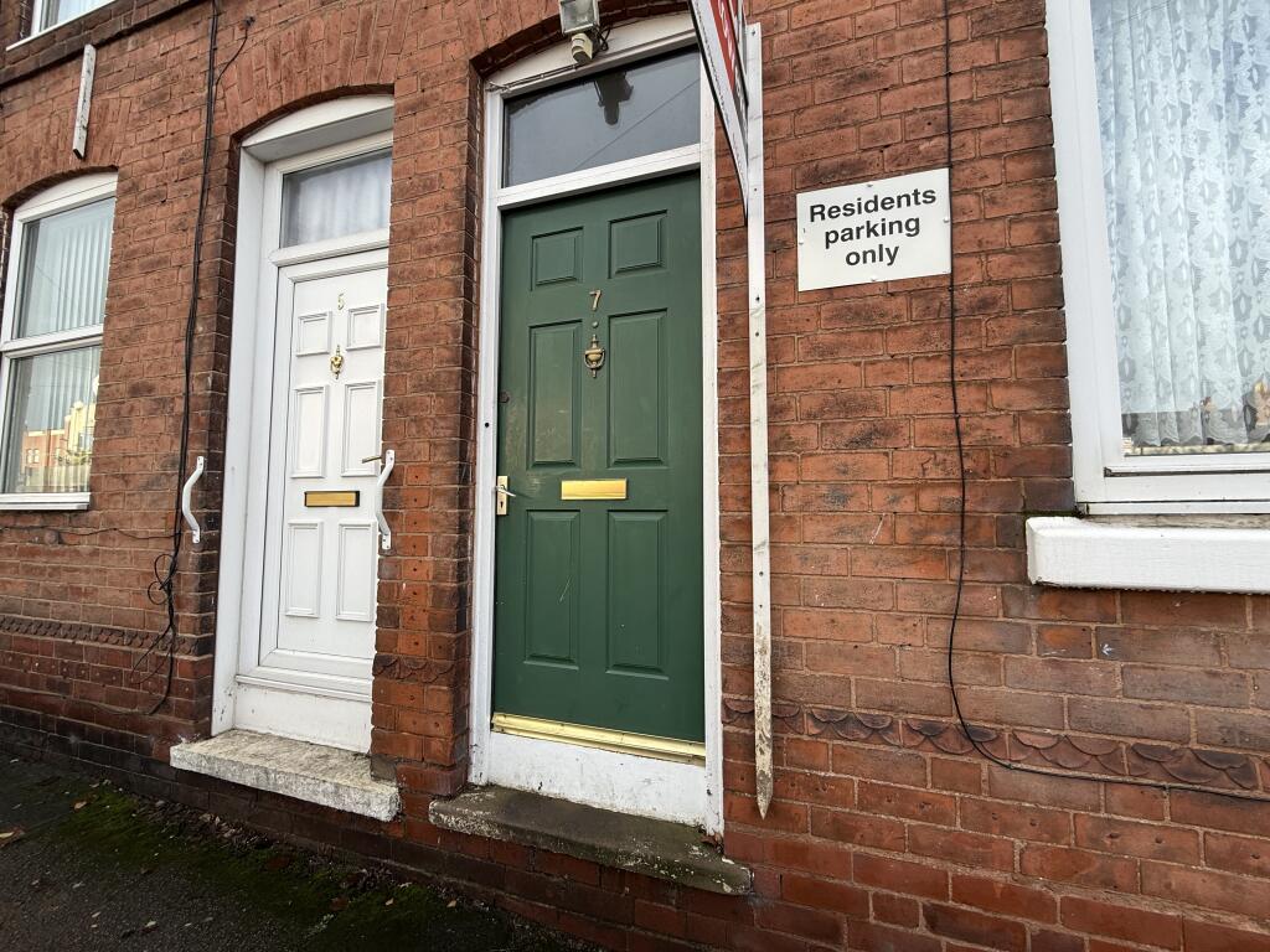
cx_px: 635
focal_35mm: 14
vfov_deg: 85.7
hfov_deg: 102.1
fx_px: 514
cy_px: 476
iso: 50
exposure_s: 1/307
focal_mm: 2.22
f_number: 2.2
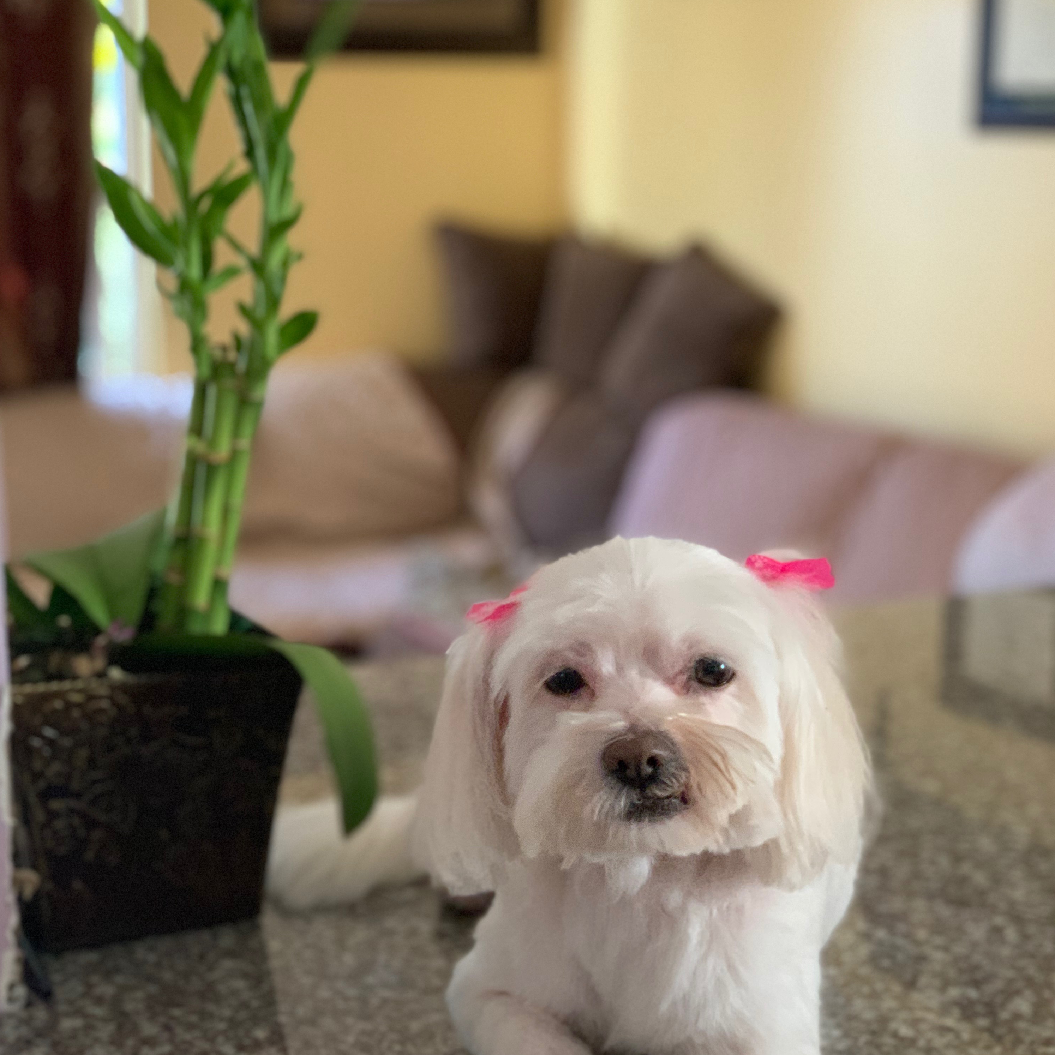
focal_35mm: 62
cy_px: 647
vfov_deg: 27.6
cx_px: 524
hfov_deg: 27.7
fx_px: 2138
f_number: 2.4
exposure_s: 1/60
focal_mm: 6
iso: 400
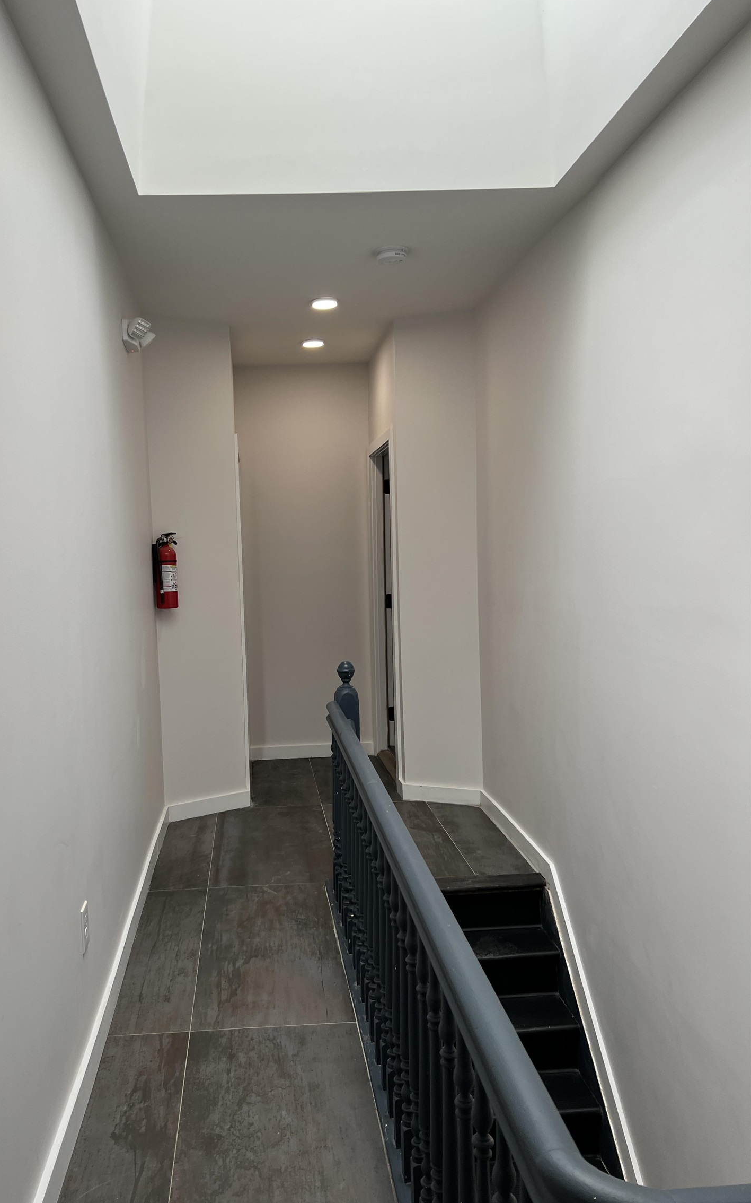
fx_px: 917
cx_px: 296
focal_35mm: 28
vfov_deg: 66.5
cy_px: 604
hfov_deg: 44.3
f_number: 1.5
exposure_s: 1/120
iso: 32
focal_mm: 5.7
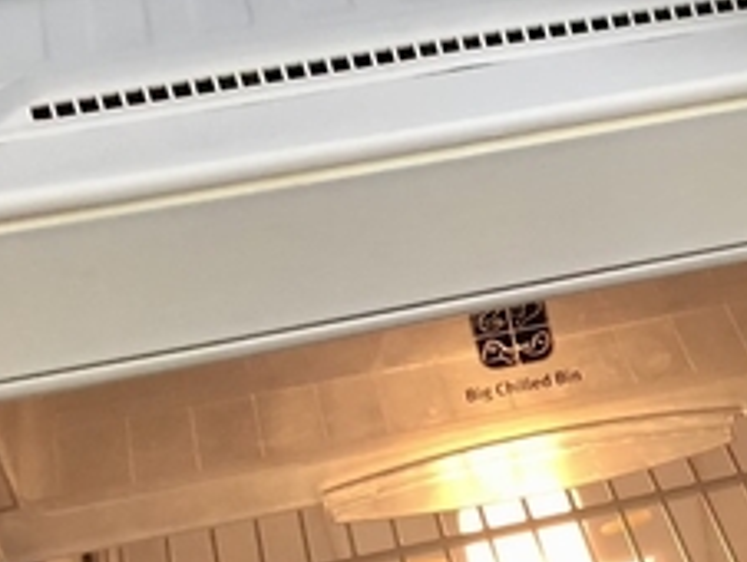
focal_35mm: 99
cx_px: 1114
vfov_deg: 13.6
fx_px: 2139
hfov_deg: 17.8
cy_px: 962
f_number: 1.8
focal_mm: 3.99
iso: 40
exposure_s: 1/17
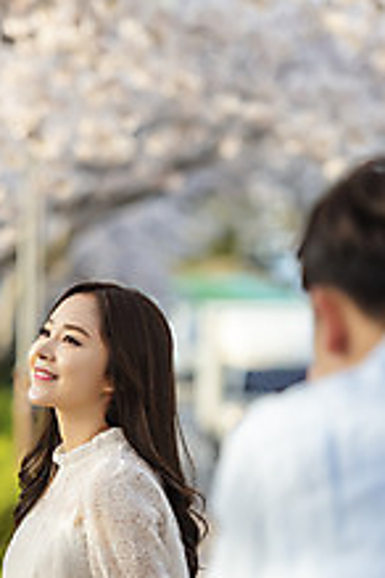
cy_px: 351
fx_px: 3802
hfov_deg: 5.8
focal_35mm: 237
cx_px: 131
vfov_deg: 8.7
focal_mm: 130
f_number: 2.8
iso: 100
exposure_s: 1/500
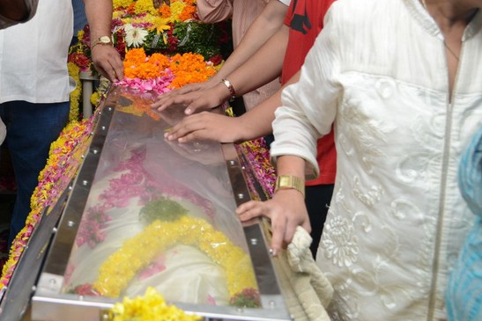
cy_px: 31
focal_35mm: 58
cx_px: 70
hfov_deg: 33.1
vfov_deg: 22.8
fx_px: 777
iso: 640
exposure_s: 1/125
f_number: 4.5
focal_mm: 31
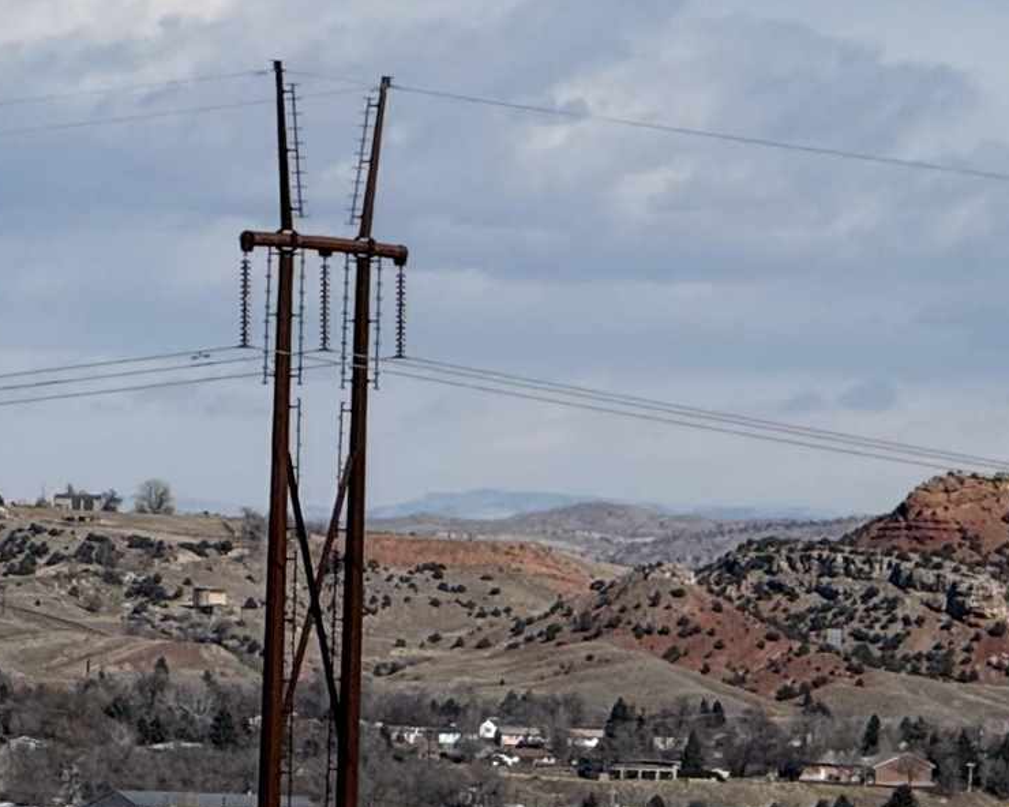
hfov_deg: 4.0
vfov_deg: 3.2
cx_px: -237
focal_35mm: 486
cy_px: 803
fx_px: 14513
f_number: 2.8
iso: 50
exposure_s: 1/3509
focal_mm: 15.66
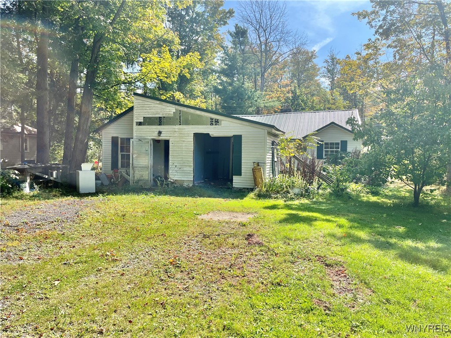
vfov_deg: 53.1
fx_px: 339
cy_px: 169
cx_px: 226
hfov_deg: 67.3
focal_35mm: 26
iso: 50
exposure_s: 1/1923
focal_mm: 5.1
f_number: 1.6
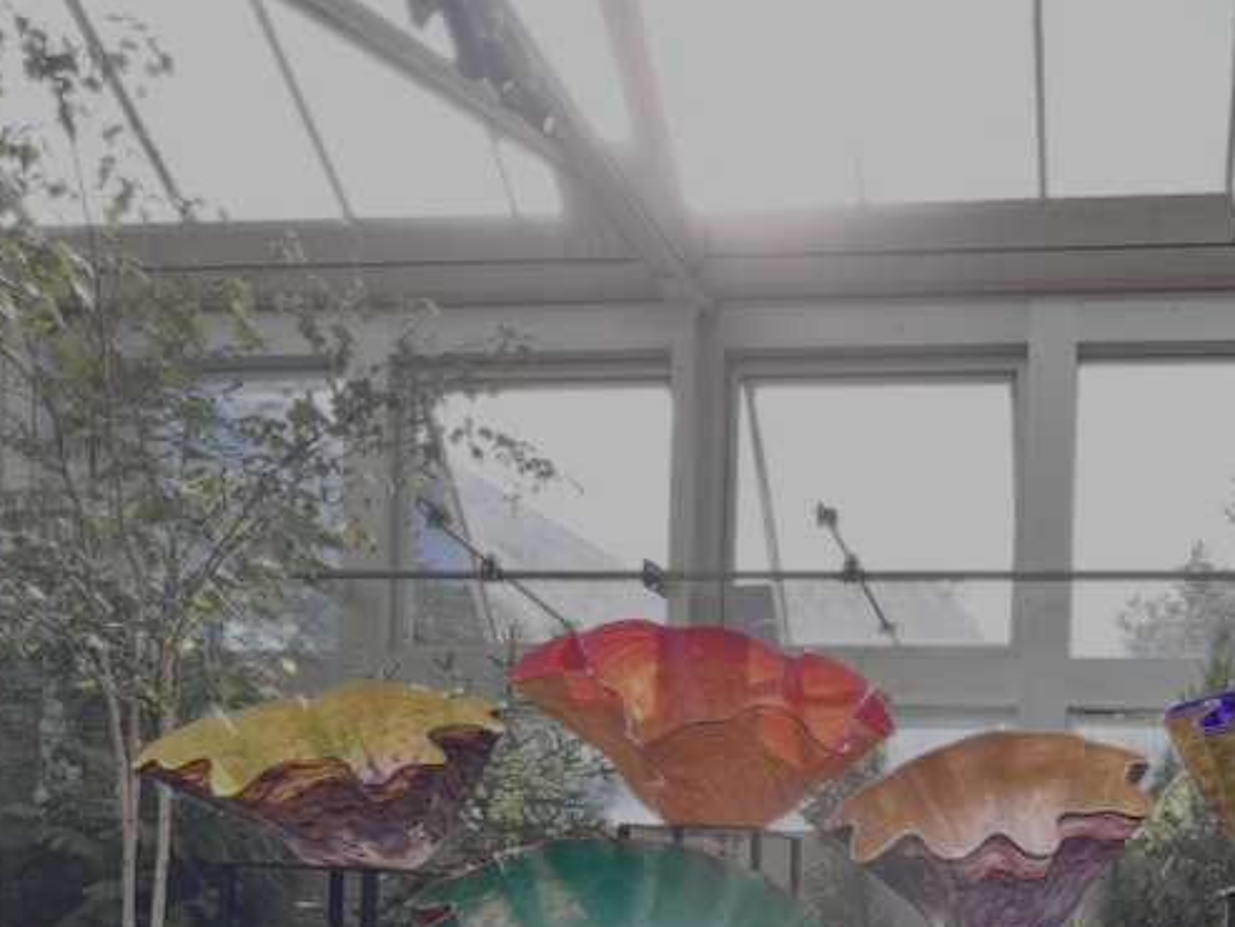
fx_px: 964
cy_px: 919
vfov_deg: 44.1
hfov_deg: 58.5
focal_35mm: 27
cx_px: 1045
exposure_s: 1/219
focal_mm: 1.57
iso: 32
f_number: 1.8
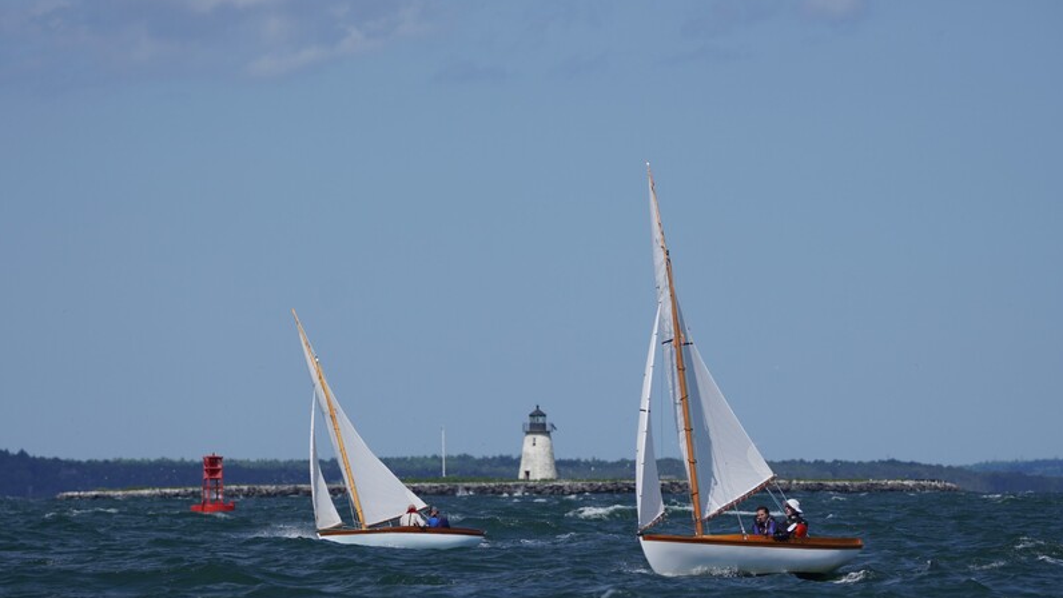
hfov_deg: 5.6
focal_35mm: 385
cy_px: 344
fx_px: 10853
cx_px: 533
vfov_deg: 3.2
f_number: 5.6
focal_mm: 244
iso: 125
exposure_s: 1/1600
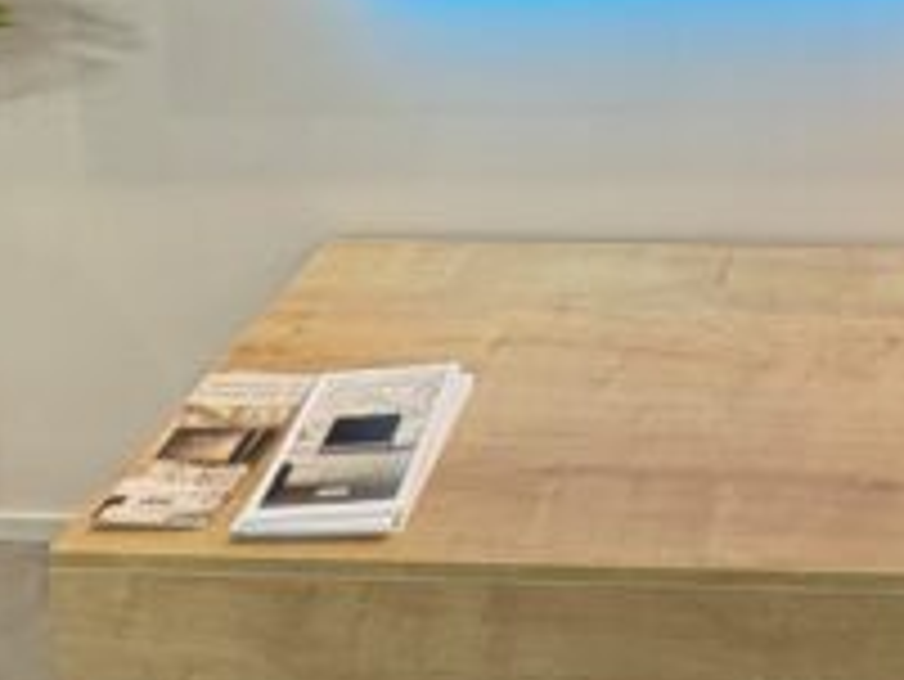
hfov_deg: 33.6
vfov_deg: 22.4
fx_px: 1333
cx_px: 942
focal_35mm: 51
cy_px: -392
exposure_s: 1/83
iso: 200
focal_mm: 2.22
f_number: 2.2
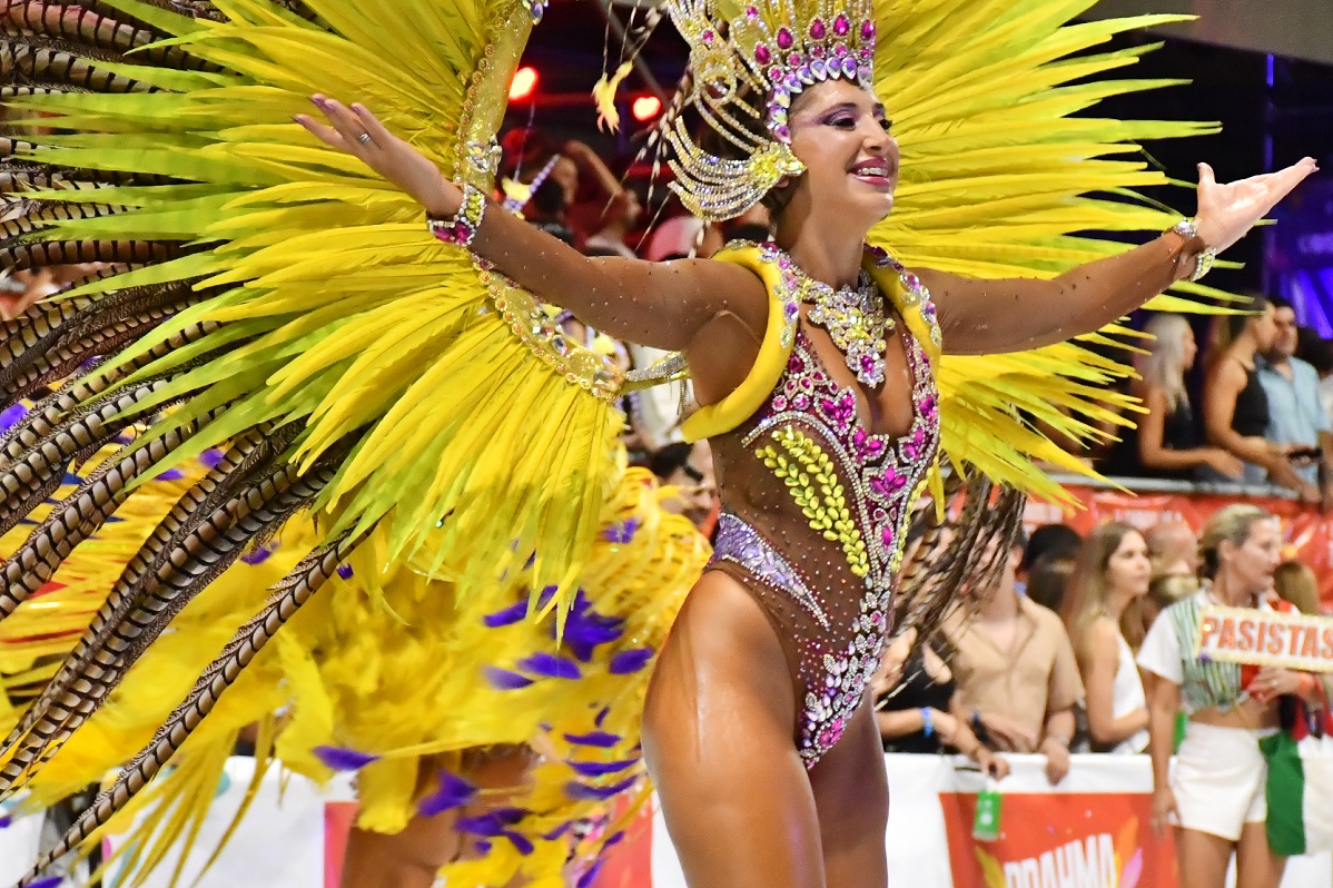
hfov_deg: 11.0
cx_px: 841
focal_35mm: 187
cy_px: 672
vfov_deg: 7.3
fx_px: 6922
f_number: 5
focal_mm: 75
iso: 5000
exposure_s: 1/200
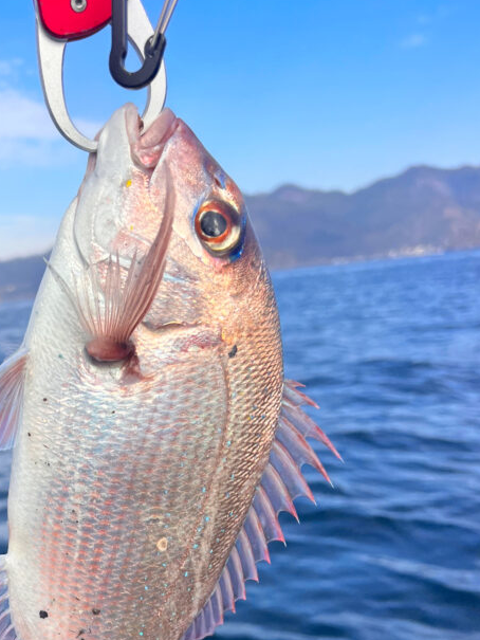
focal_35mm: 44
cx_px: 94
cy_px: 492
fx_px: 813
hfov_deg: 32.0
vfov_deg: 41.5
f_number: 1.5
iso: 50
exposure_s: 1/3460
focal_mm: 5.7
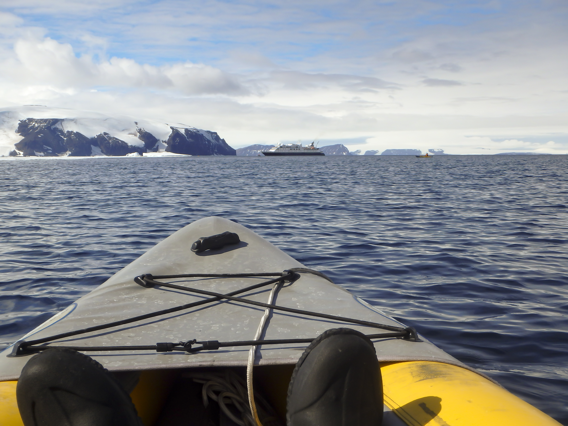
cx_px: 284
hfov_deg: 42.1
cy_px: 213
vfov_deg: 32.2
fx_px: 738
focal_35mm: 45
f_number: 5.2
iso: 125
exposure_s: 1/1250
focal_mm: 8.1
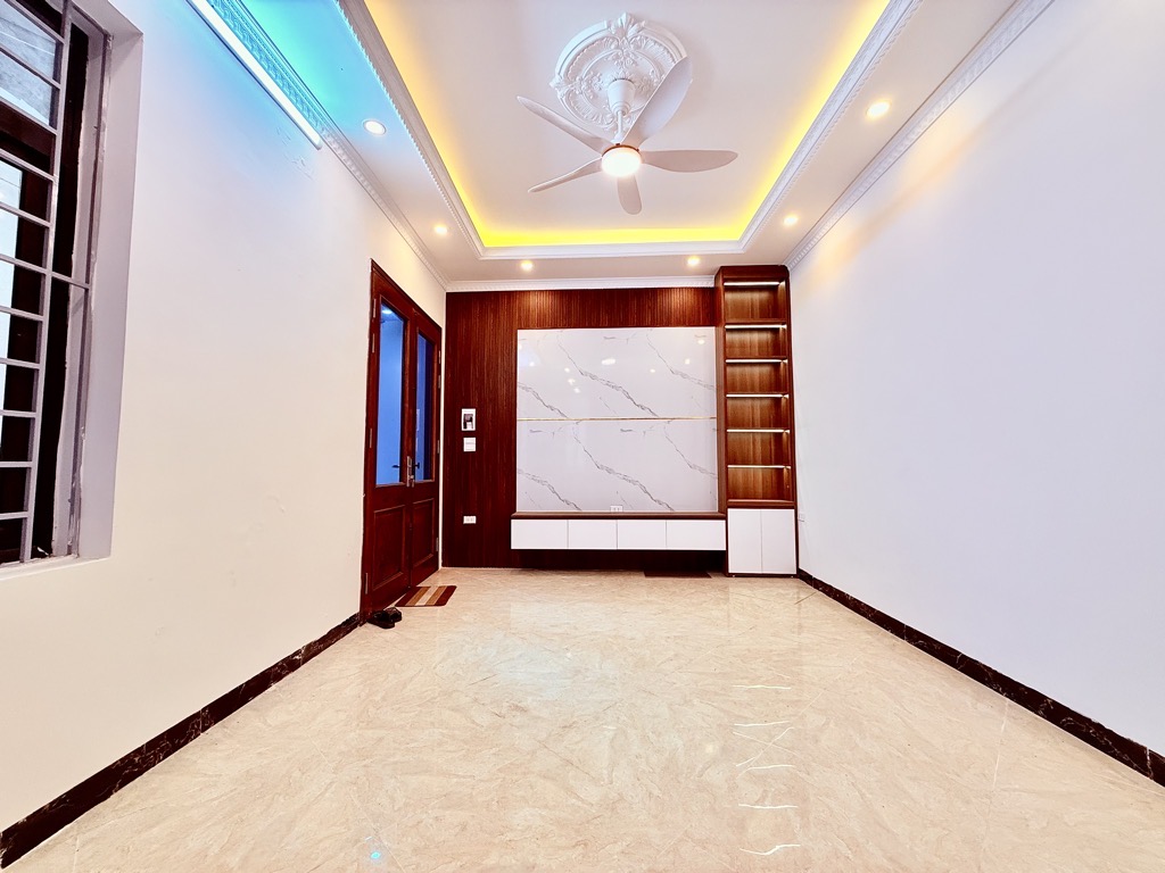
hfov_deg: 102.1
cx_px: 582
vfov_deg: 85.7
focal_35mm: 14
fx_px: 471
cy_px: 436
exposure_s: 1/100
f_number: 2.2
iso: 160
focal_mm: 2.22
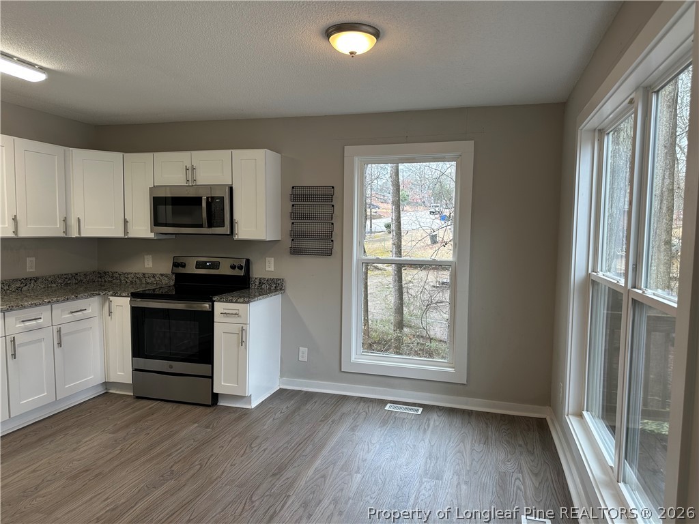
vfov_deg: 56.8
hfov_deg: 71.6
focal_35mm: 24
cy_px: 262
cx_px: 350
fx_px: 485
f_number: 1.78
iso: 80
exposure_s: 1/120
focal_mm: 6.86
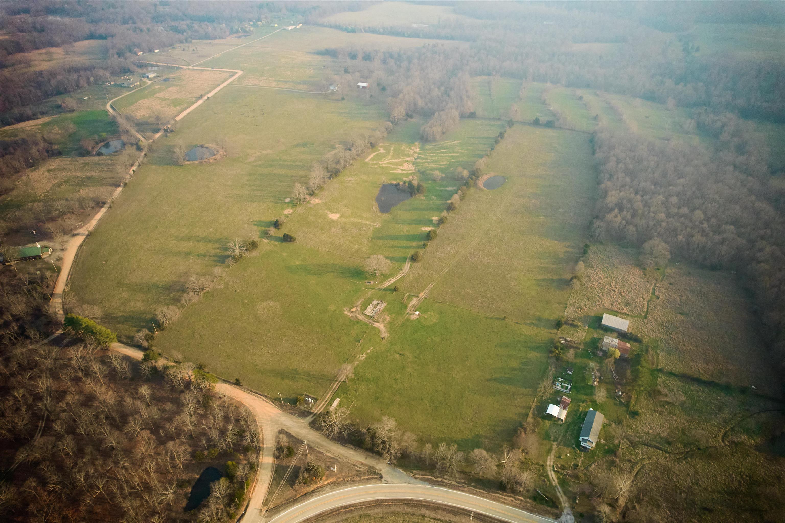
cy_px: 262
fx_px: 480
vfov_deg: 57.2
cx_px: 392
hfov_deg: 78.6
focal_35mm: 22
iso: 800
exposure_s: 1/80
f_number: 2.8
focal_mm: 8.38
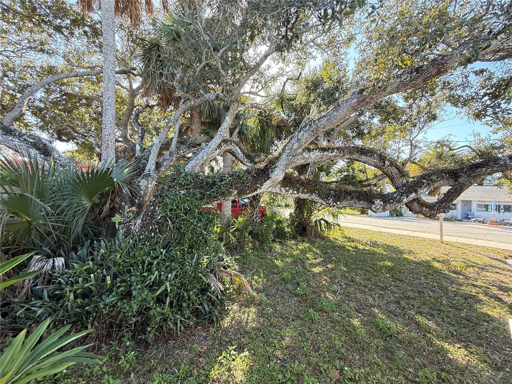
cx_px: 256
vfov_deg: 85.7
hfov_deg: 102.1
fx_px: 207
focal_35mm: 14
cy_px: 192
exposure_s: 1/120
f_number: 2.2
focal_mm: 2.22
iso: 50
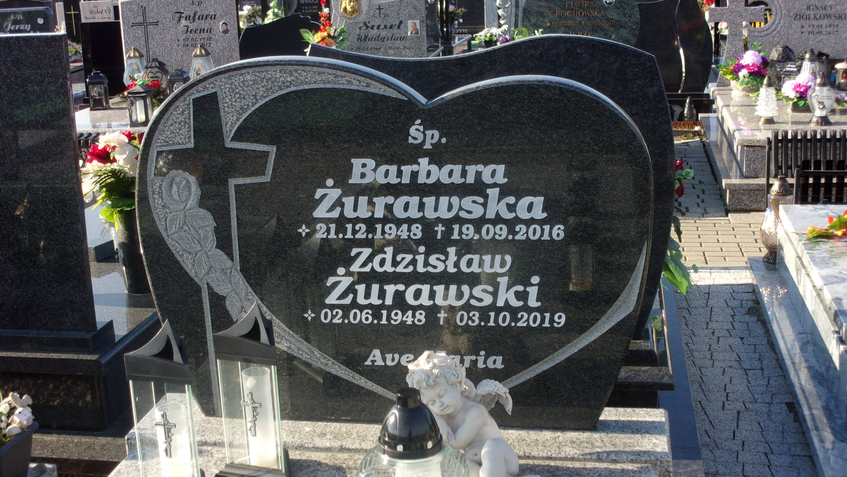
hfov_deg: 36.0
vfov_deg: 20.7
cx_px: 424
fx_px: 1303
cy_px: 299
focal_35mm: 58
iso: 80
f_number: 4.9
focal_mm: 9.5
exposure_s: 1/200
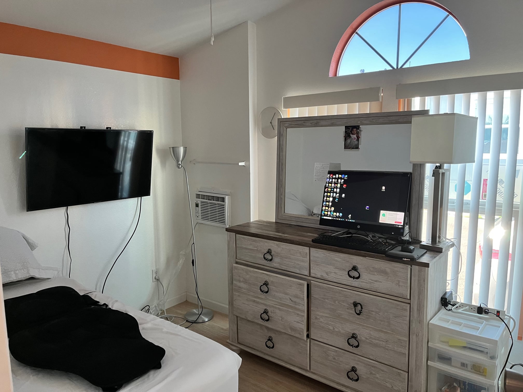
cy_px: 196
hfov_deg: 67.3
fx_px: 393
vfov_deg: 53.1
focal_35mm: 26
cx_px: 262
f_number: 1.6
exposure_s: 1/60
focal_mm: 5.1
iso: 200
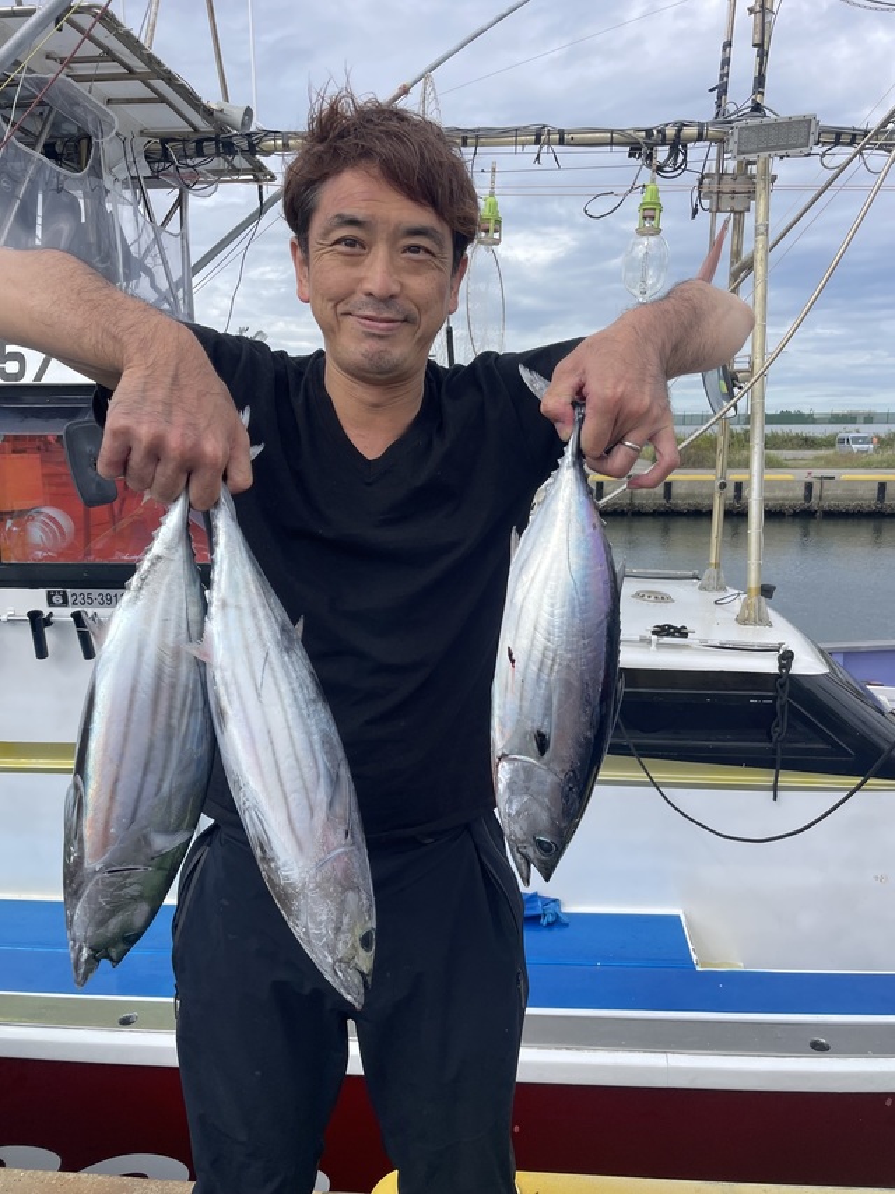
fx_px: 897
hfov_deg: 53.0
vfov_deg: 67.3
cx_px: 448
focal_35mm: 26
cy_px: 597
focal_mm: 4.2
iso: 32
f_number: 1.6
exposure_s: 1/2398
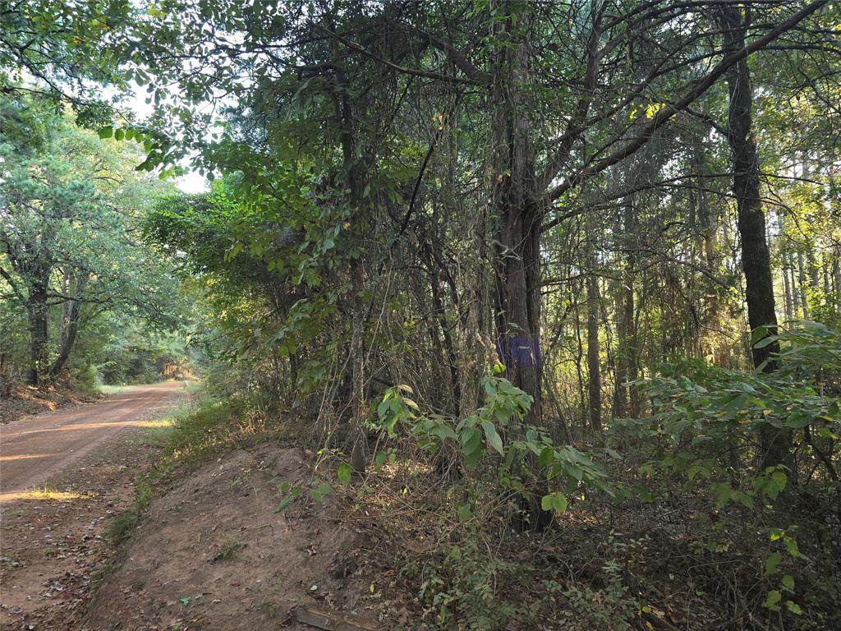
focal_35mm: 23
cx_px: 420
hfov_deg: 73.9
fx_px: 559
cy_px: 316
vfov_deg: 58.9
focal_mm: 6.3
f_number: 1.7
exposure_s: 1/60
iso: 64
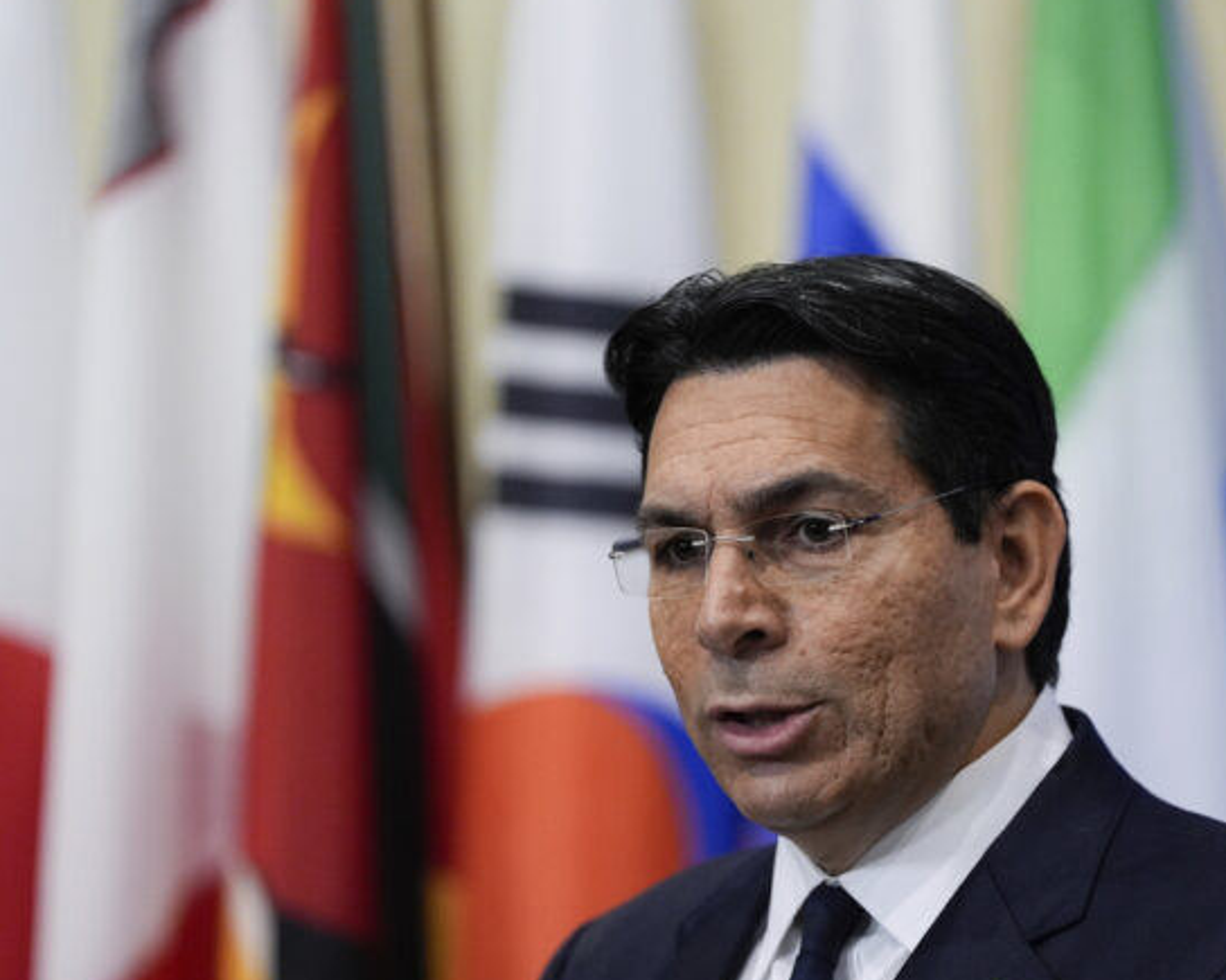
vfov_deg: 6.0
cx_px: 699
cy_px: 532
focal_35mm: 259
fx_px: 9396
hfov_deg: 7.5
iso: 2000
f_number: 2.8
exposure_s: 1/500
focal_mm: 200
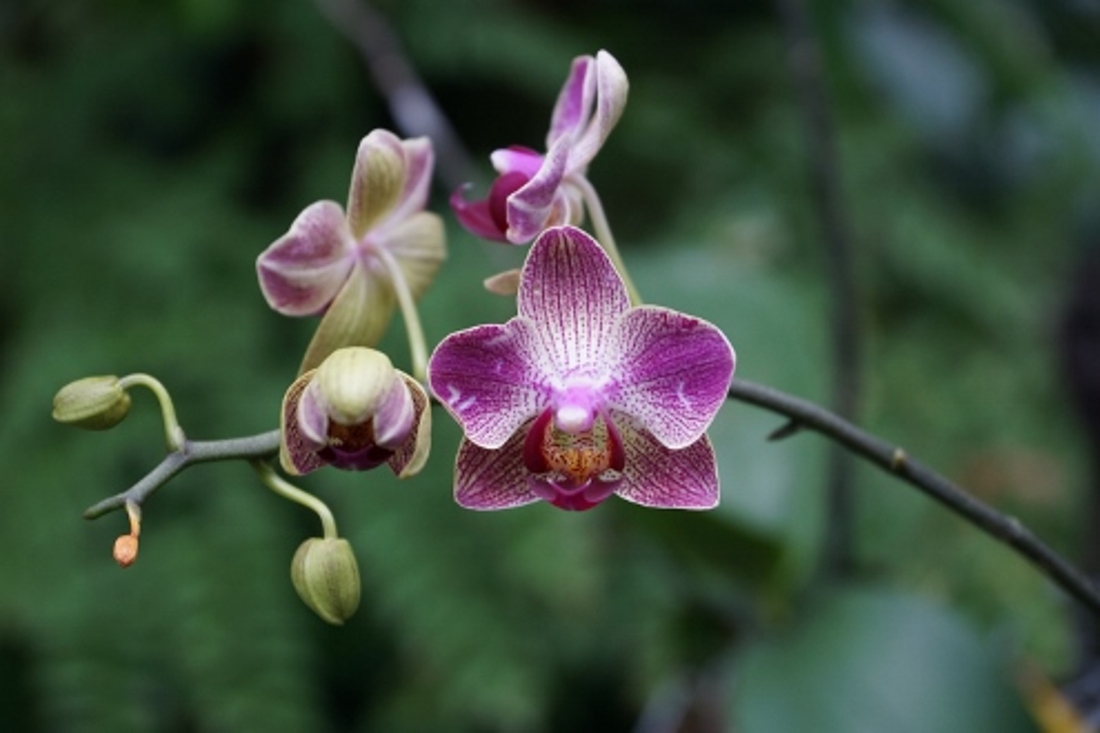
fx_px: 2521
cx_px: 550
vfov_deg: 16.6
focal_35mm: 82
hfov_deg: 24.6
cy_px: 366
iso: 400
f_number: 5
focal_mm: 55
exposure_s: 1/160
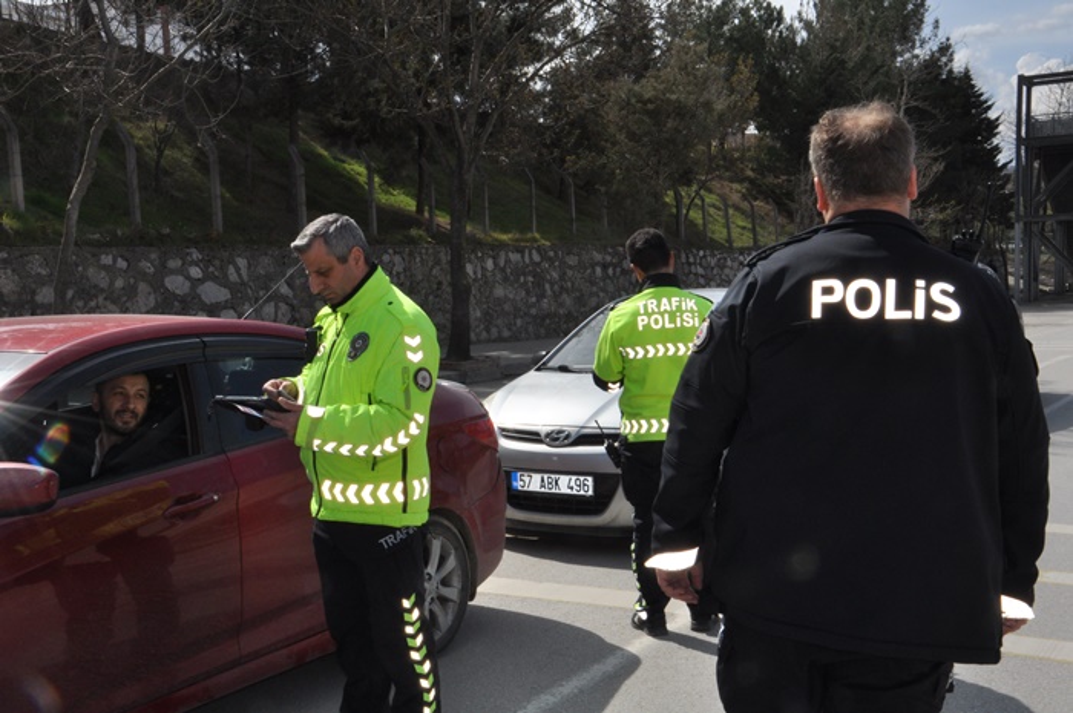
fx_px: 1250
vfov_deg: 31.8
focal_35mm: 42
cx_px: 536
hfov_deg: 46.4
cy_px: 356
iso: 640
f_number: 25
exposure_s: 1/200
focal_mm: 28
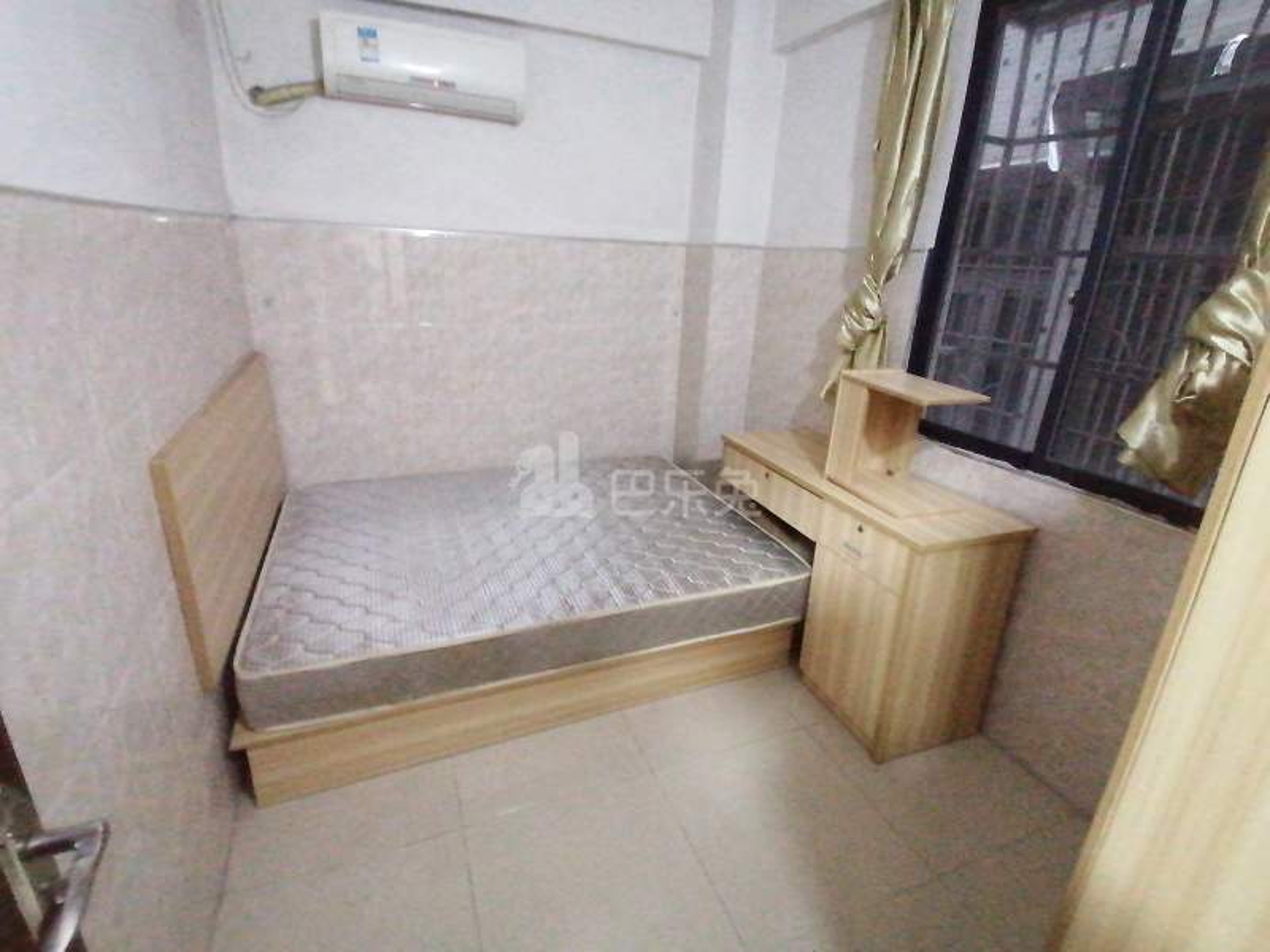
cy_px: 476
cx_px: 635
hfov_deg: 91.0
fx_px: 624
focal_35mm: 17
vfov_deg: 74.7
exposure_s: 1/16.7
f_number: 2.4
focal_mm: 1.78
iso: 1250
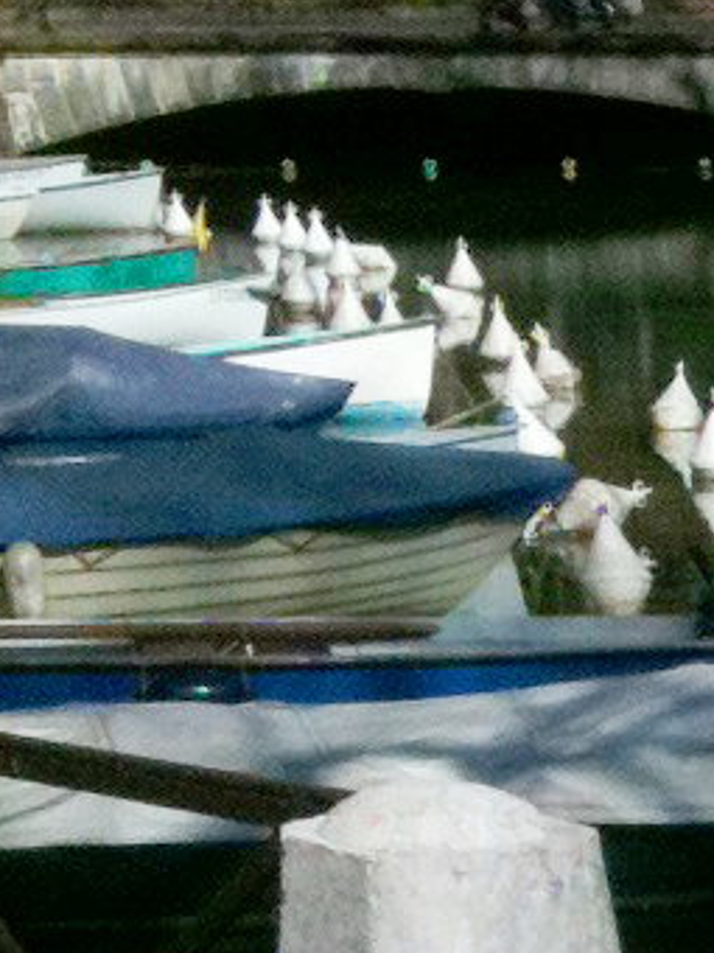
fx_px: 5803
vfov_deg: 9.1
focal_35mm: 211
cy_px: 1477
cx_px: 2128
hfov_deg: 6.4
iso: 64
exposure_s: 1/2760
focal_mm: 3.85
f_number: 2.8
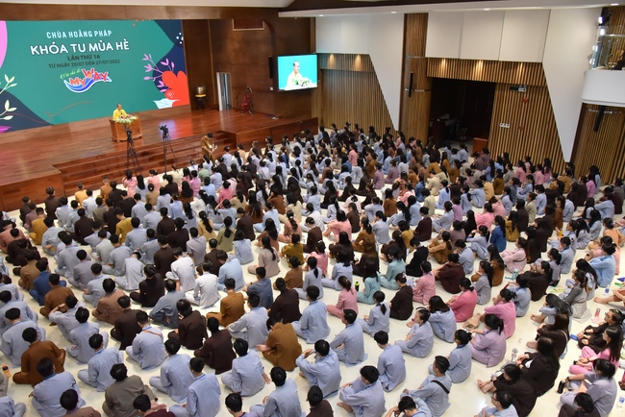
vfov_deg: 53.2
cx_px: 312
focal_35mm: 24
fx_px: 417
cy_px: 208
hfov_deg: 73.7
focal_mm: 24
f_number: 5.6
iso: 2500
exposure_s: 1/160
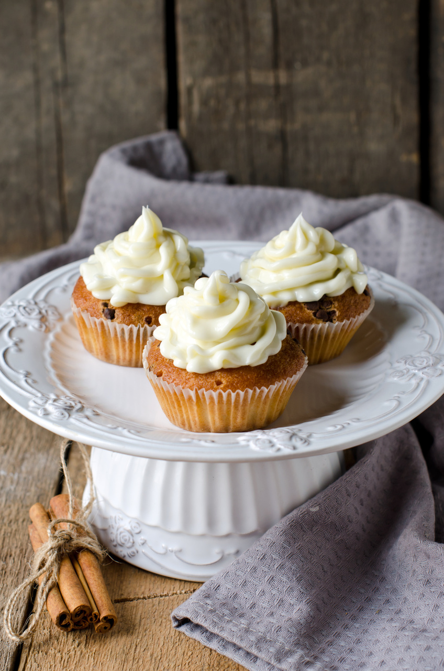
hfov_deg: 18.1
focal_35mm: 75
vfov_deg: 27.0
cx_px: 222
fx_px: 1393
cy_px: 336
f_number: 5
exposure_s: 1/30
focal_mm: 50
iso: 100
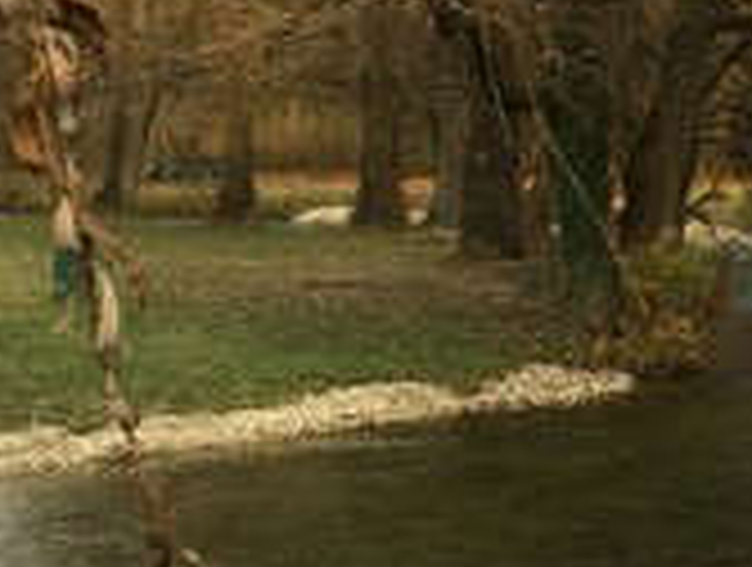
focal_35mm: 97
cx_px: 1004
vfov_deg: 15.0
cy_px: -18
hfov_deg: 18.6
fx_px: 2112
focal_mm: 4.15
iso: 25
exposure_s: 1/458
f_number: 2.2
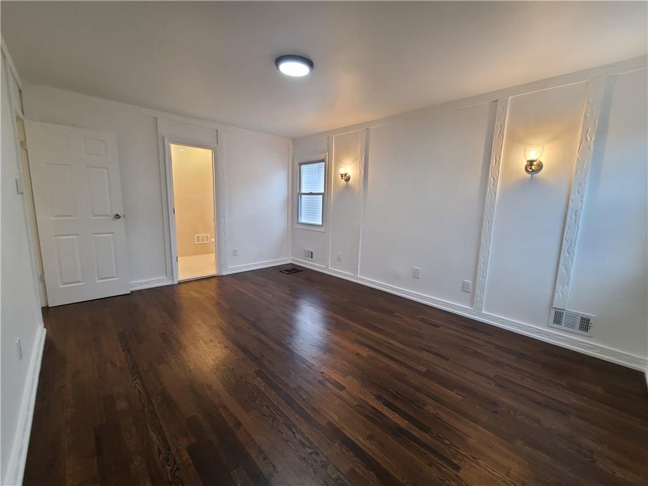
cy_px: 243
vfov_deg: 89.9
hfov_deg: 106.2
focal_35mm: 13
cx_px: 324
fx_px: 243
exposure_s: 1/60
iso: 160
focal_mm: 2.2
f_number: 2.2
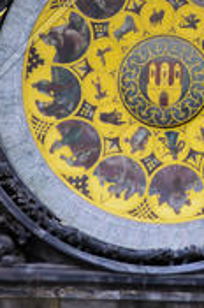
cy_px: -106
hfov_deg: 5.5
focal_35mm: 249
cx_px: 177
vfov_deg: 8.2
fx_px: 2125
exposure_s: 1/60
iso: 200
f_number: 4.5
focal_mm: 50
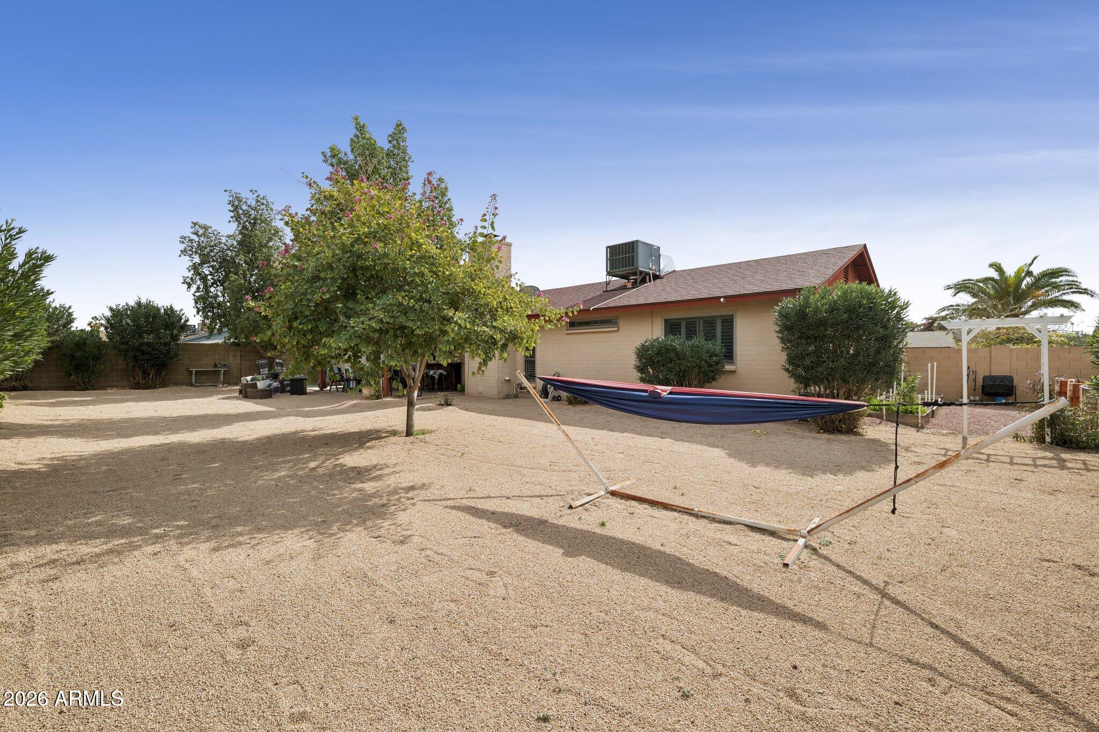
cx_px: 550
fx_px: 458
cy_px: 366
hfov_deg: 100.4
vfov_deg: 77.3
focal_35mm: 15
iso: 400
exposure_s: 1/1000
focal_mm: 15
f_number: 9
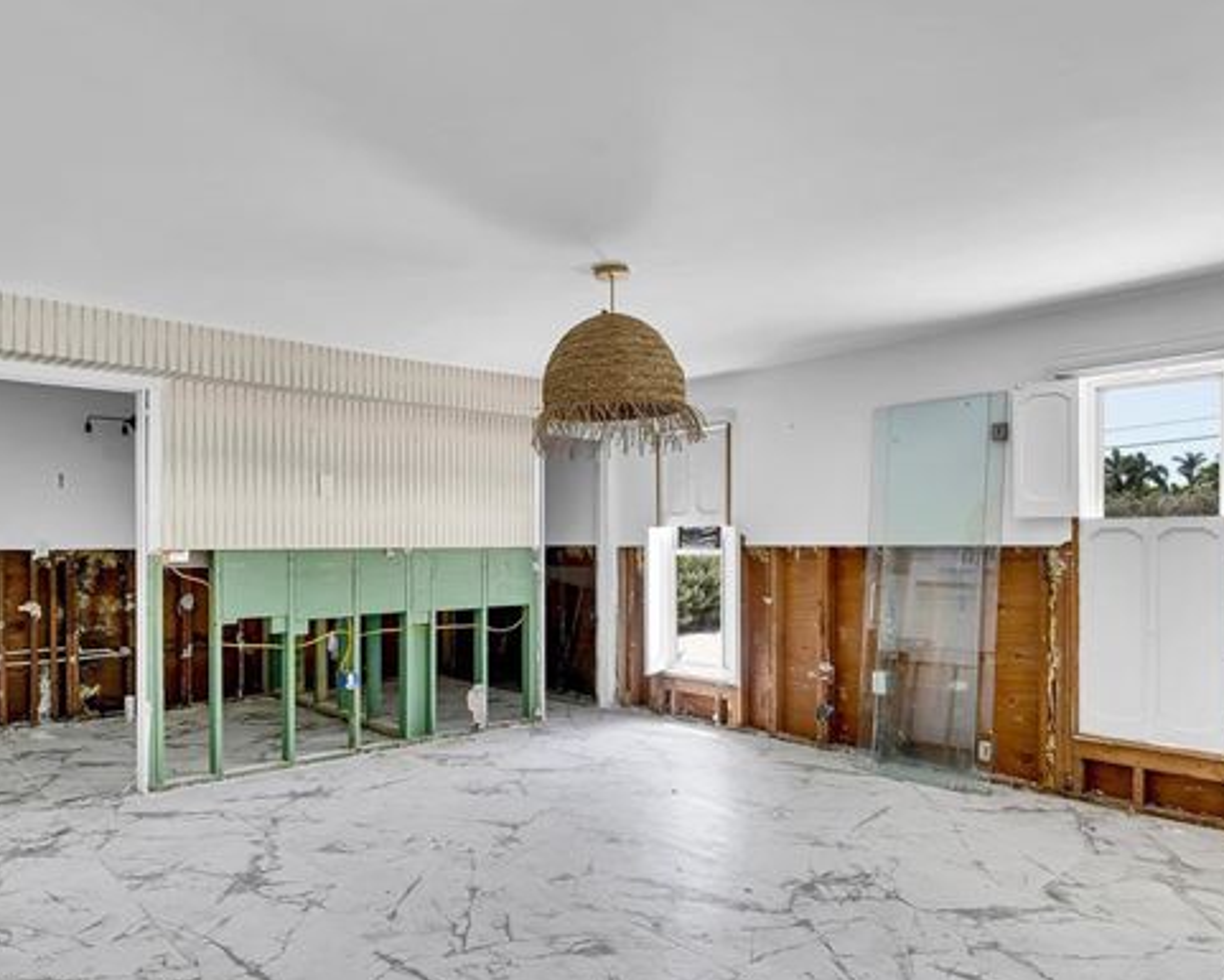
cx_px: 551
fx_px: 797
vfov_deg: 62.9
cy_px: 552
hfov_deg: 74.8
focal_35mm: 22
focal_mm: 16
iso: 200
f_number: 9
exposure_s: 1/13
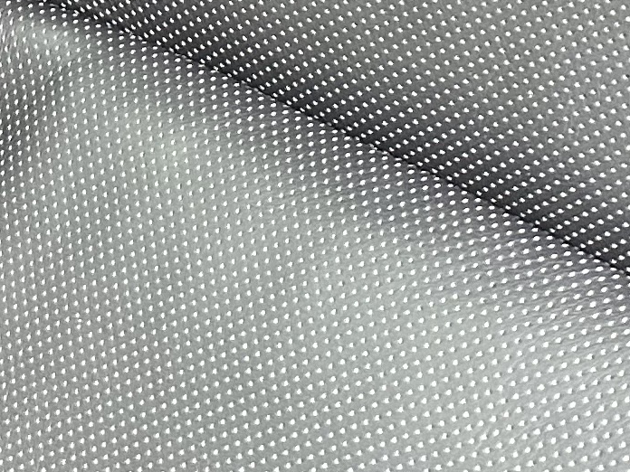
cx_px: -62
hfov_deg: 13.9
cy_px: -759
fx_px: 2530
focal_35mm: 139
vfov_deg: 9.3
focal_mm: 6.86
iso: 320
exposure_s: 1/60
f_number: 1.78
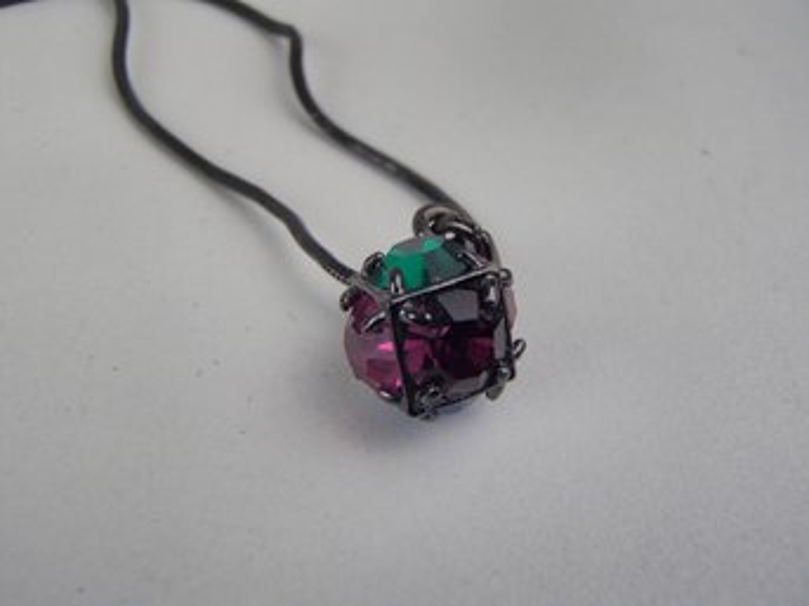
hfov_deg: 50.2
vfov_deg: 38.6
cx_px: 404
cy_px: 303
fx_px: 864
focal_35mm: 37
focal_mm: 6.64
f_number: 4.7
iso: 125
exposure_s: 1/160
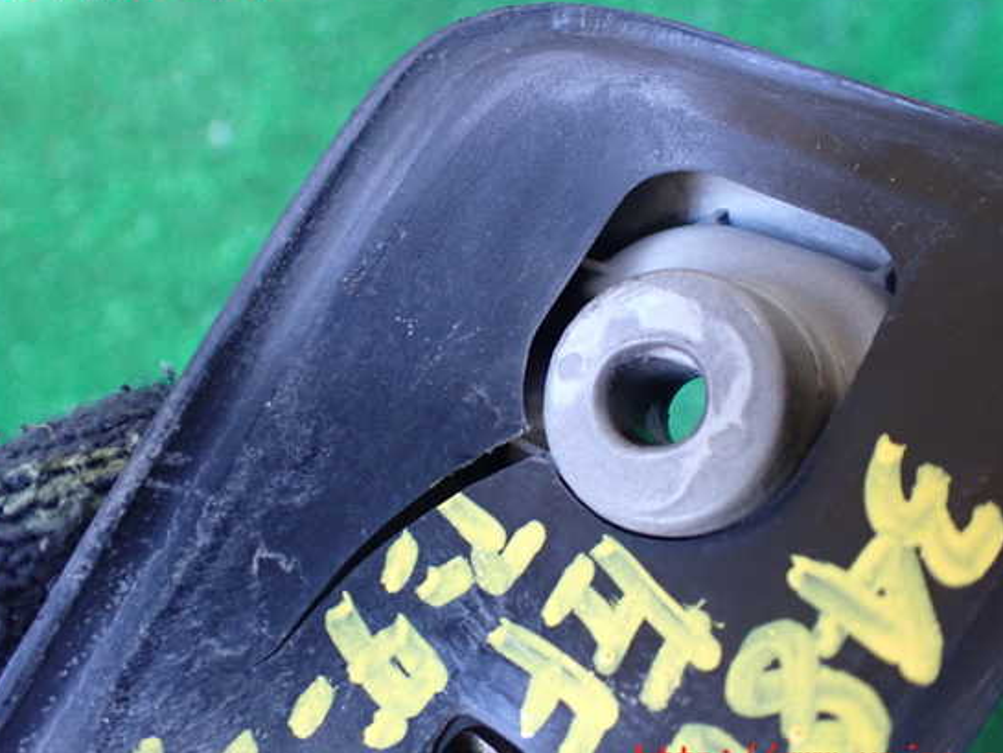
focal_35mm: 33
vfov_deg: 43.0
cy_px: 372
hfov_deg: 55.3
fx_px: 956
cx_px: 499
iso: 800
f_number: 2.3
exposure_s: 1/100
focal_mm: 5.4
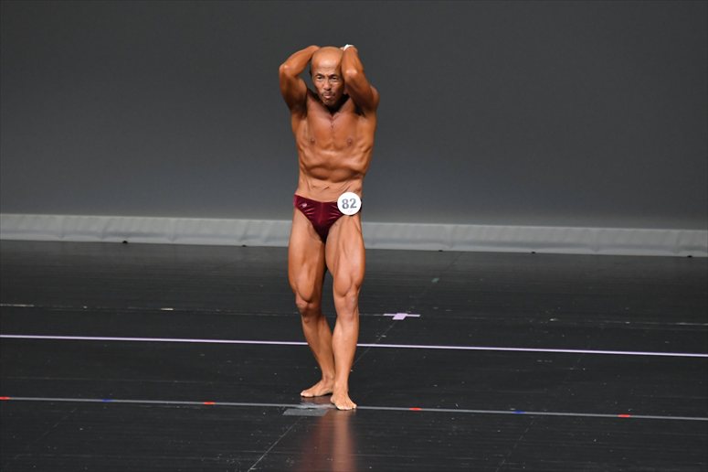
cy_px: 236
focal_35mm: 345
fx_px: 6782
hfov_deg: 6.0
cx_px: 354
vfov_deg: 4.0
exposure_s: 1/400
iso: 4000
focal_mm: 230
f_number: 5.6
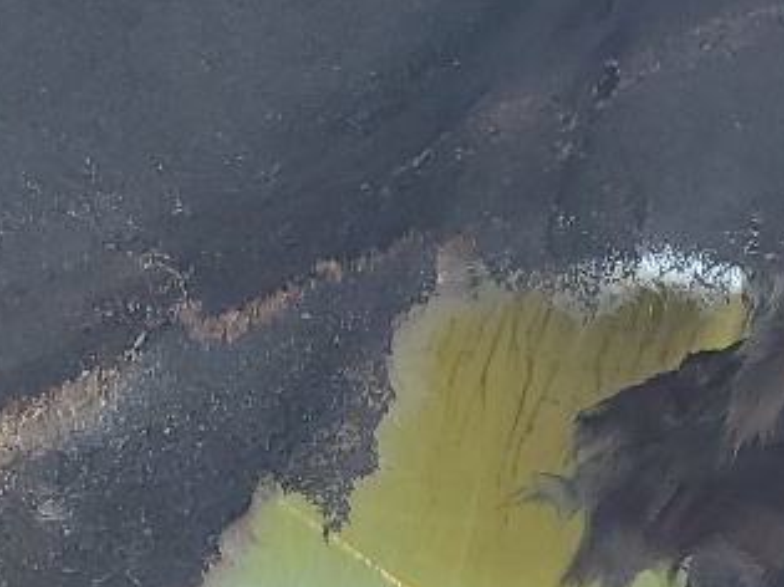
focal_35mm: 132
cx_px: 261
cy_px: 1186
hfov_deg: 14.9
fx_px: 2988
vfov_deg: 10.3
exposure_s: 1/455
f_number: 1.5
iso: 50
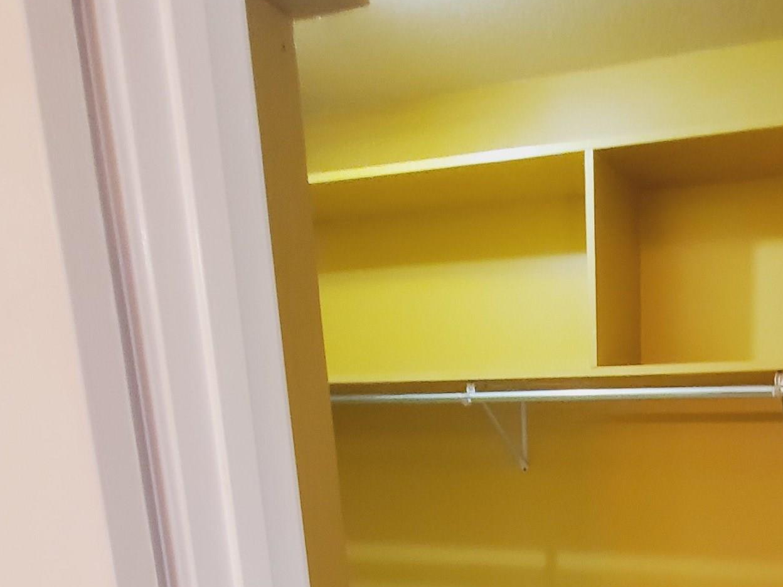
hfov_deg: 50.9
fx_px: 724
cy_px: 645
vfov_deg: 37.1
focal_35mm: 32
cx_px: 691
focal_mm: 1.8
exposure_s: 1/30
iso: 500
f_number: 2.2
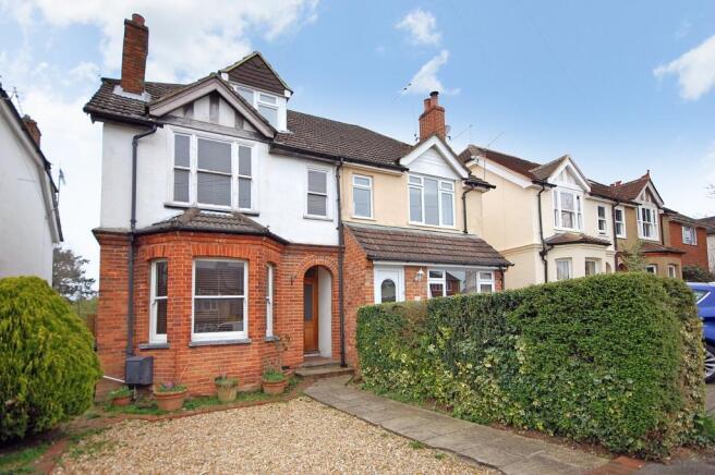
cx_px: 358
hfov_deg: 92.5
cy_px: 238
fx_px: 342
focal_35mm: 17
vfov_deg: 69.5
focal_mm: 11.5
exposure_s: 1/125
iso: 320
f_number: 5.6
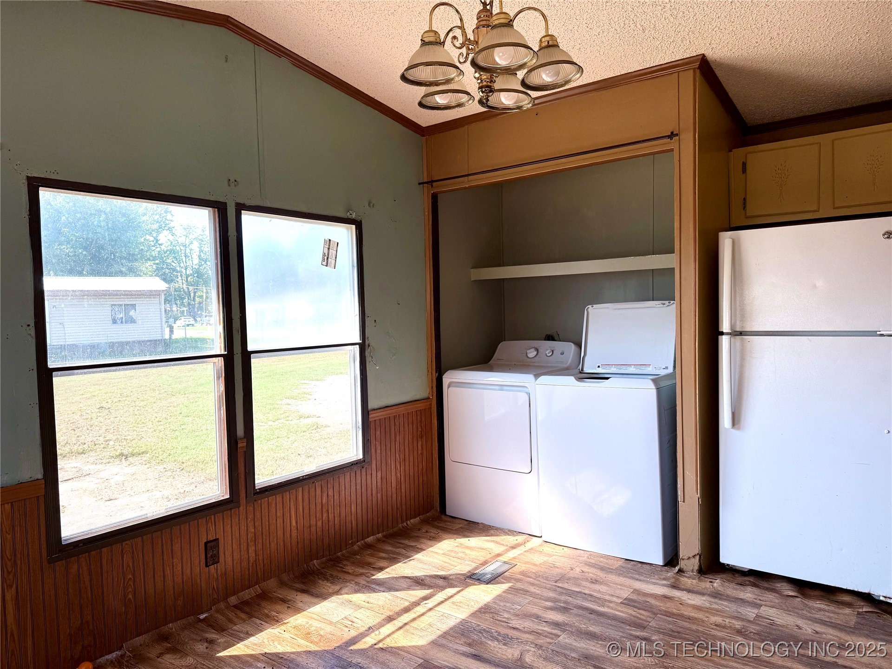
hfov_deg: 71.6
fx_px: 618
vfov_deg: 56.8
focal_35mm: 24
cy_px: 334
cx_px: 446
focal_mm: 6.76
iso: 80
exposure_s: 1/735
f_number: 1.78
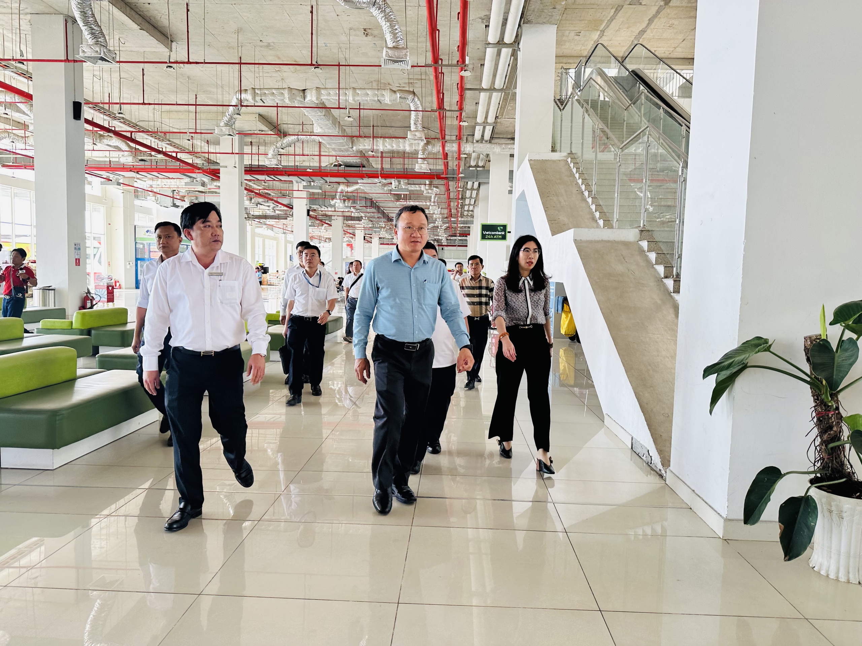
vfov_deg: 56.8
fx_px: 598
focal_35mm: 24
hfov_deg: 71.6
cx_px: 431
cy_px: 323
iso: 64
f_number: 1.78
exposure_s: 1/133
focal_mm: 6.86
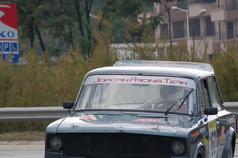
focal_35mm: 360
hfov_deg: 5.7
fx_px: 2377
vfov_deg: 3.8
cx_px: 107
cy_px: 127
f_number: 4.8
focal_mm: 102
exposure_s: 1/1000
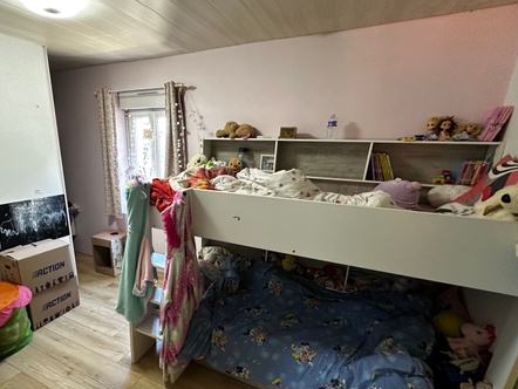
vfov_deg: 68.3
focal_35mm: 19
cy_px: 225
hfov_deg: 83.4
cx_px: 202
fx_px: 284
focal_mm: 2.22
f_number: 2.2
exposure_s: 1/50
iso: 250
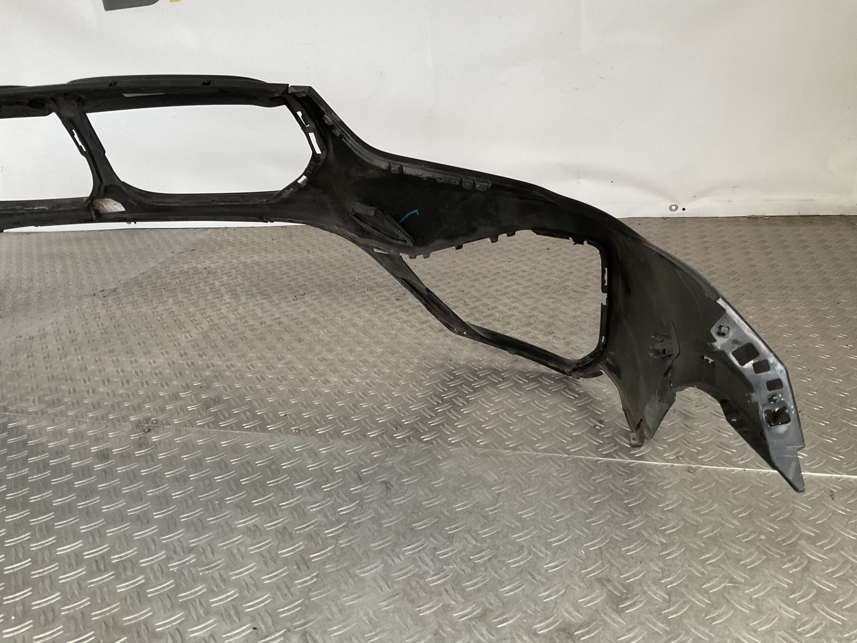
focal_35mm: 29
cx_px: 428
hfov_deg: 61.7
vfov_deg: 48.2
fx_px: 718
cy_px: 322
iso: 100
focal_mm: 3
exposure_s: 1/50
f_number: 1.8
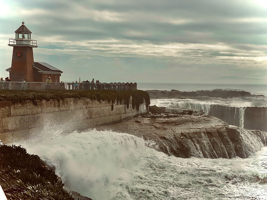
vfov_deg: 22.9
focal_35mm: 64
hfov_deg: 30.3
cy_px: 100
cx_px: 134
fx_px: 494
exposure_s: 1/2320
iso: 20
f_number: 2.2
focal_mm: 7.5
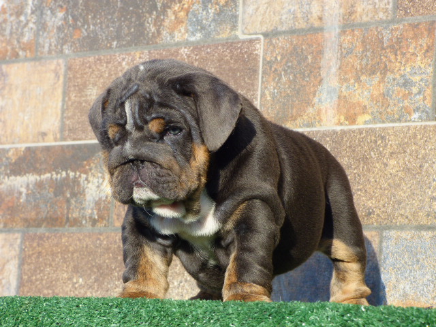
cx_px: 218
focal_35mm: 148
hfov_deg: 13.3
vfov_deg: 10.0
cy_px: 164
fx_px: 1864
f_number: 5.3
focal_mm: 24.17
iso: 100
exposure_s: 1/125
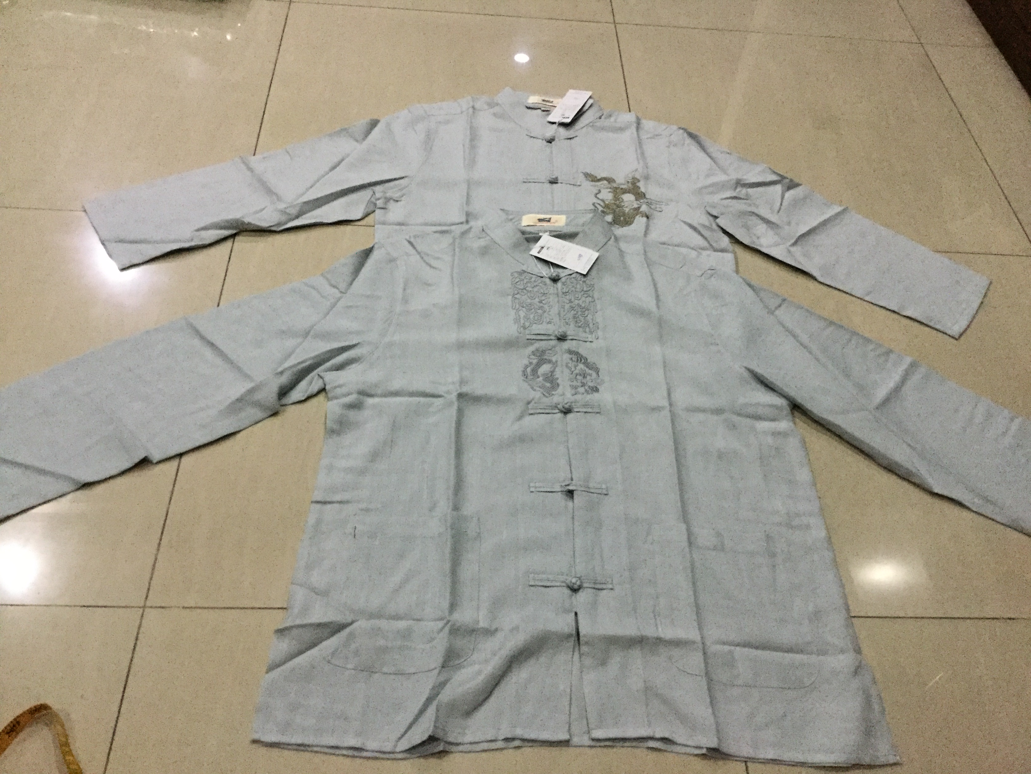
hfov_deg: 58.4
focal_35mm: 31
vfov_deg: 45.4
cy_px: 387
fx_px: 923
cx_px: 516
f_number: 2.4
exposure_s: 1/17
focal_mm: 3.3
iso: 250
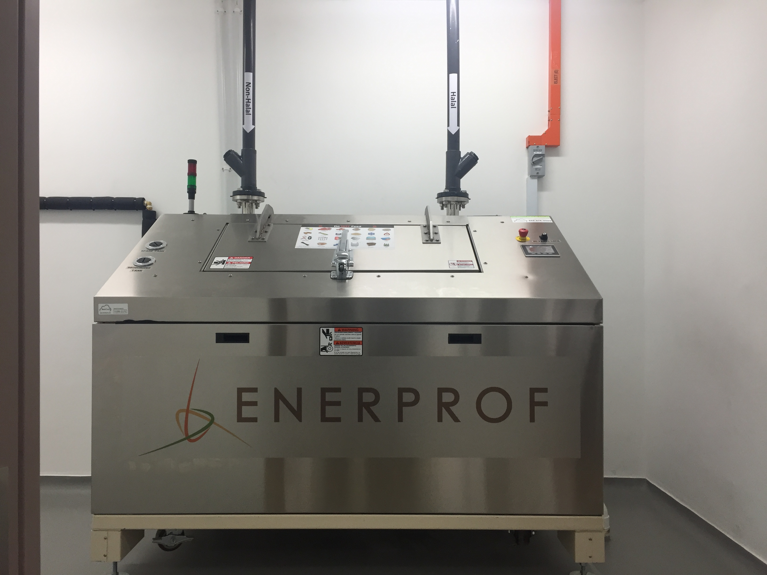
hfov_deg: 61.7
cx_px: 384
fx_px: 643
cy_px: 288
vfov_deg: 48.2
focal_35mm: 29
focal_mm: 4.15
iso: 32
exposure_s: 1/33
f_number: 2.2
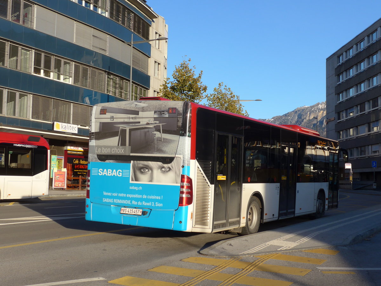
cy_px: 143
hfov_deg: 38.9
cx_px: 190
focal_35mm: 49
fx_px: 539
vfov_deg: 29.7
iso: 80
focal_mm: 10.1
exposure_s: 1/640
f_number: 3.2
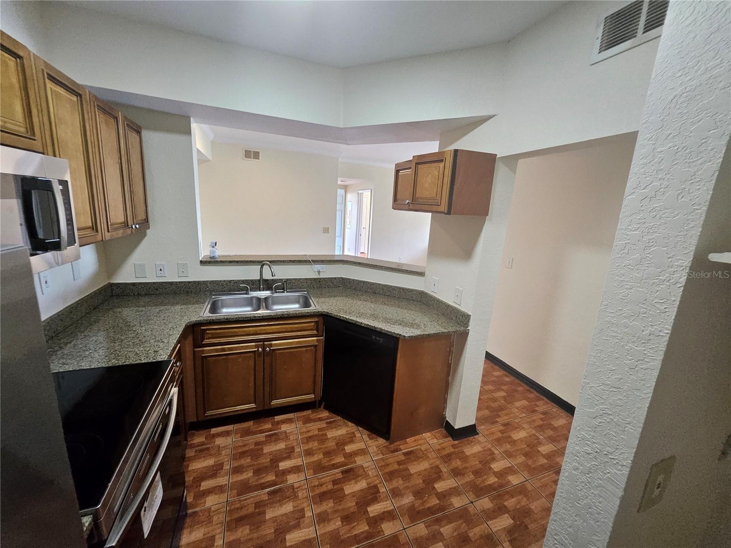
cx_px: 366
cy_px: 274
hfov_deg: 106.2
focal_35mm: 13
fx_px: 275
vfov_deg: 89.9
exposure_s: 1/60
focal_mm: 1.74
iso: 320
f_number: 2.2
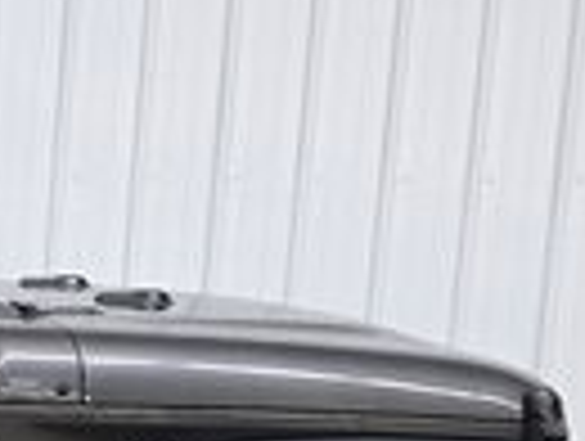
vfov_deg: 12.7
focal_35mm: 113
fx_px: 1913
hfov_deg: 13.7
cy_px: 576
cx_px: -720
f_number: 1.7
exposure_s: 1/120
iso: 400
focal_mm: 6.3
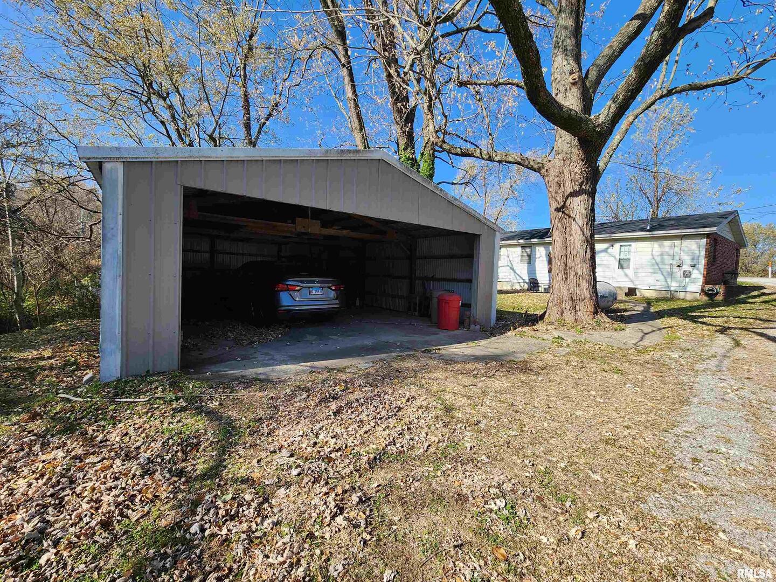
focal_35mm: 13
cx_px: 388
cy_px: 291
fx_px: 291
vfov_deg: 89.9
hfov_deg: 106.2
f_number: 2.2
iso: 50
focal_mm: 2.2
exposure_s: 1/950
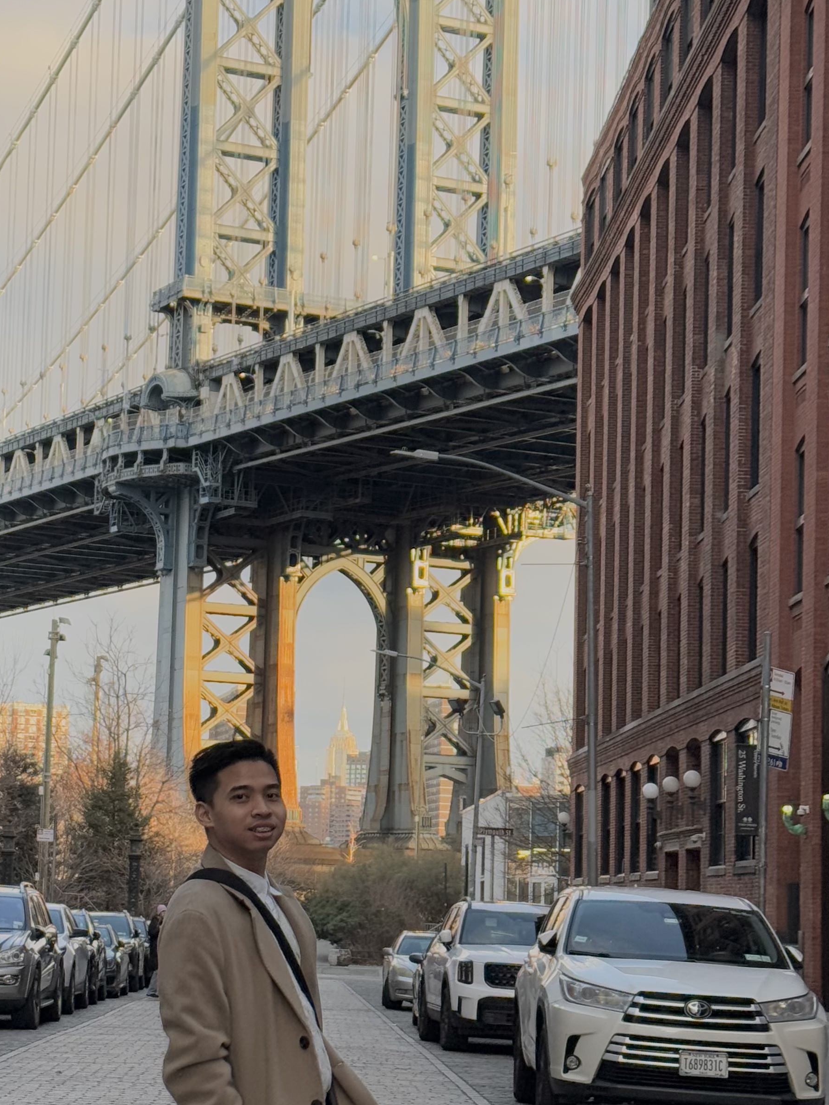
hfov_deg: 18.1
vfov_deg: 24.1
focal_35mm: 81
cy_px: 627
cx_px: 253
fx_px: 2586
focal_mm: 6.76
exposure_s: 1/513
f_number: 1.78
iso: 80
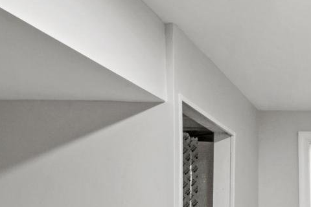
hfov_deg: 32.9
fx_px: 389
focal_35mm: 45
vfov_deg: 26.7
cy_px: 245
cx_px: 401
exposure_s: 6
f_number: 22
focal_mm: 10
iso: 100
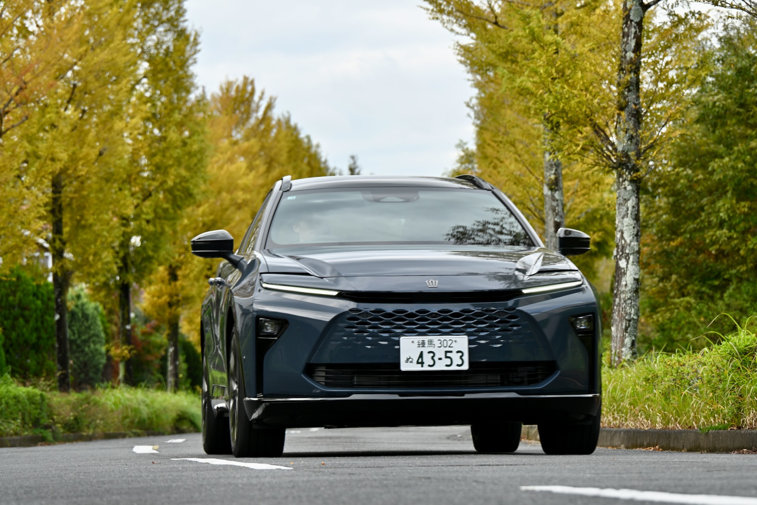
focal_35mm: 145
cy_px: 252
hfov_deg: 14.2
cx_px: 378
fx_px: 3049
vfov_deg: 9.5
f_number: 7.1
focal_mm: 145
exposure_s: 1/80
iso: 110
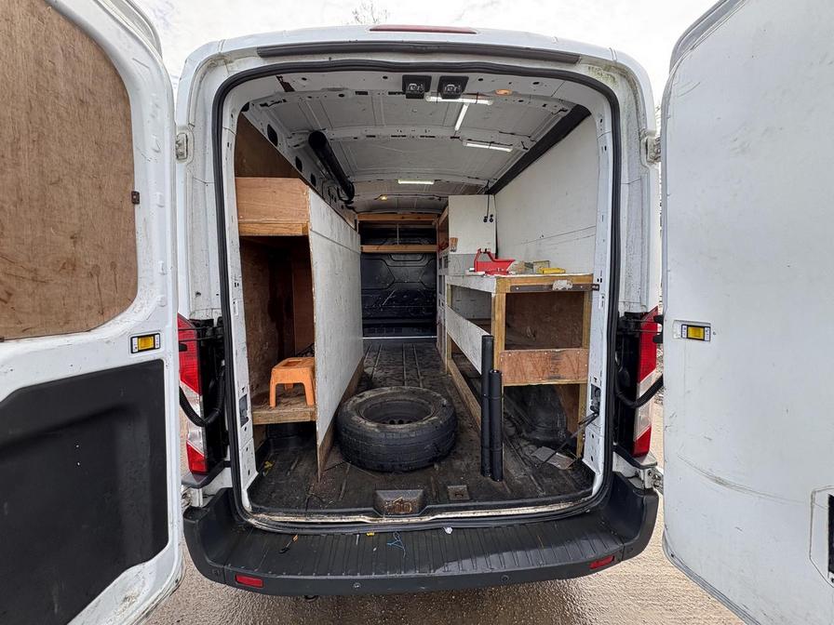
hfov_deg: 102.1
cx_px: 417
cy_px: 312
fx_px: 337
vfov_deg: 85.7
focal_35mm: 14
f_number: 2.2
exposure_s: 1/99
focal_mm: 2.22
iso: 64
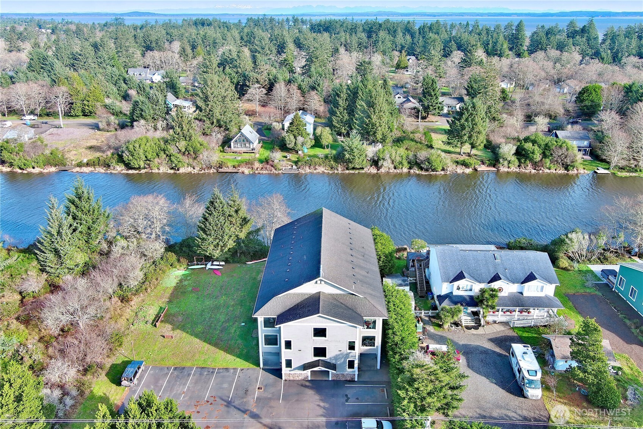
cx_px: 322
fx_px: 518
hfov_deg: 63.7
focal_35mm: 29
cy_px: 214
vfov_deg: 45.0
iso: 100
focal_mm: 10.57
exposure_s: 1/377
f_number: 2.8
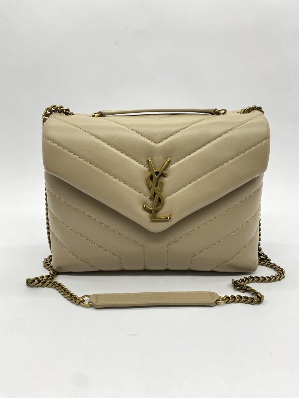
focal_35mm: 26
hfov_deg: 53.1
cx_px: 150
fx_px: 299
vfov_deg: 67.3
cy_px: 199
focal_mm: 4.25
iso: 32
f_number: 1.8
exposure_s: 1/100
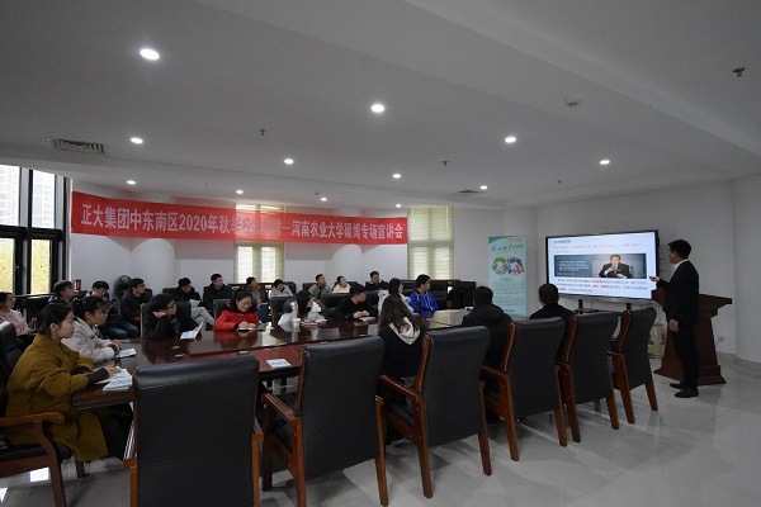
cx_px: 380
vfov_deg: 63.2
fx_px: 412
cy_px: 254
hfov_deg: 85.4
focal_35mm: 20
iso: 6400
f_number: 5
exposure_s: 1/250
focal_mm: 13
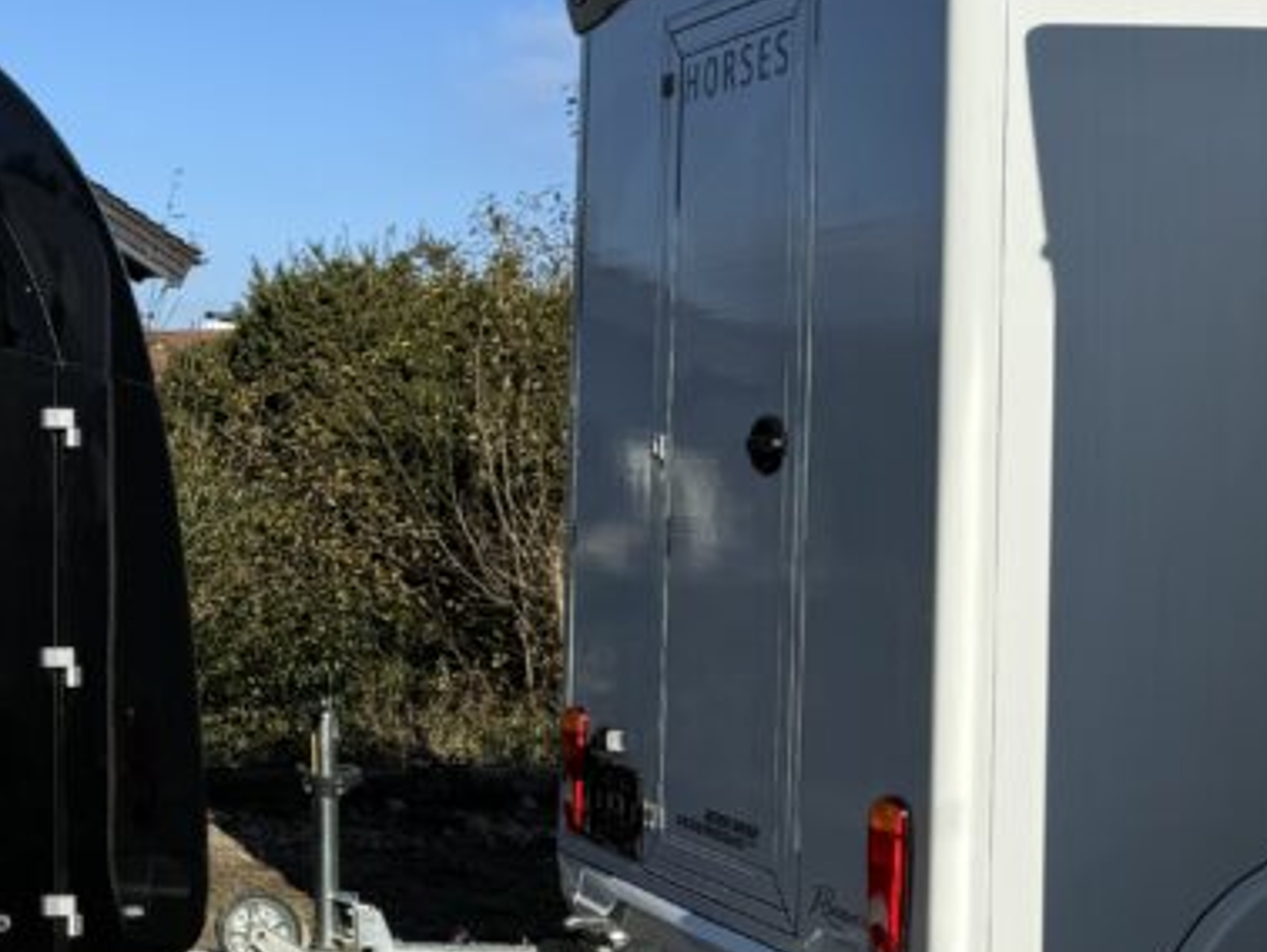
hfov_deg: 25.6
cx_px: -375
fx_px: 2381
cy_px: 298
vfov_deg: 22.5
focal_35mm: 65
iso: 80
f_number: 1.78
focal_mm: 6.76
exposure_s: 1/4310
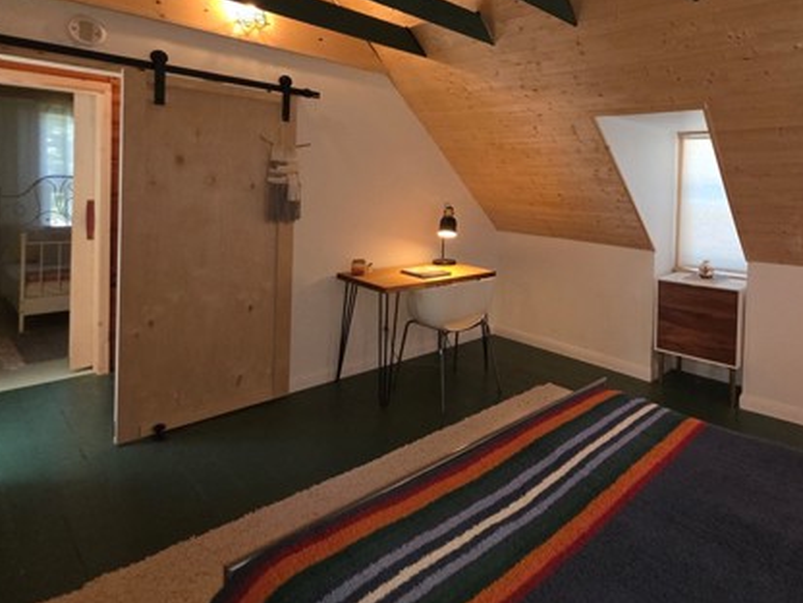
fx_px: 464
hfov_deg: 77.4
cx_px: 573
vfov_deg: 64.4
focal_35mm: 20
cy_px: 205
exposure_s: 1/60
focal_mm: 2.2
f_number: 1.9
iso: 160
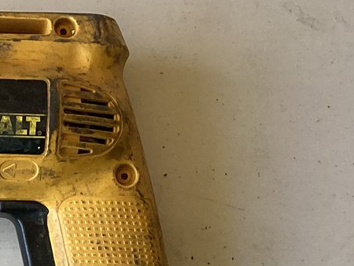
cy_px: 369
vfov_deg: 13.6
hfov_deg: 17.7
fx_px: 1063
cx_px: -110
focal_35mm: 104
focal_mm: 3.3
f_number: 2.4
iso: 50
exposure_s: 1/120
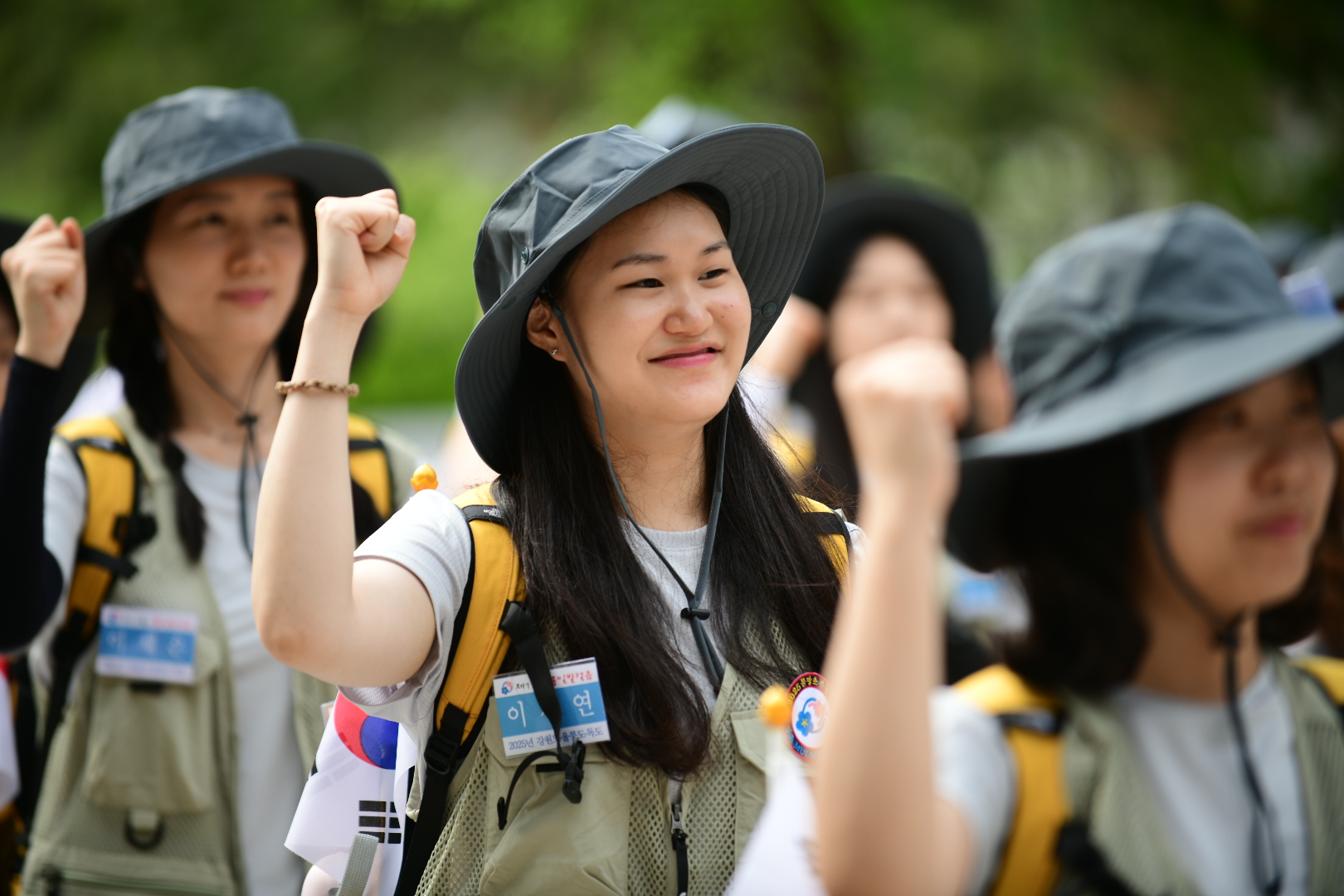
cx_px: 672
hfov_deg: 10.3
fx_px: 7466
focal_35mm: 200
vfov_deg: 6.9
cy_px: 448
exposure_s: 1/500
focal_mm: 200
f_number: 2.8
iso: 100
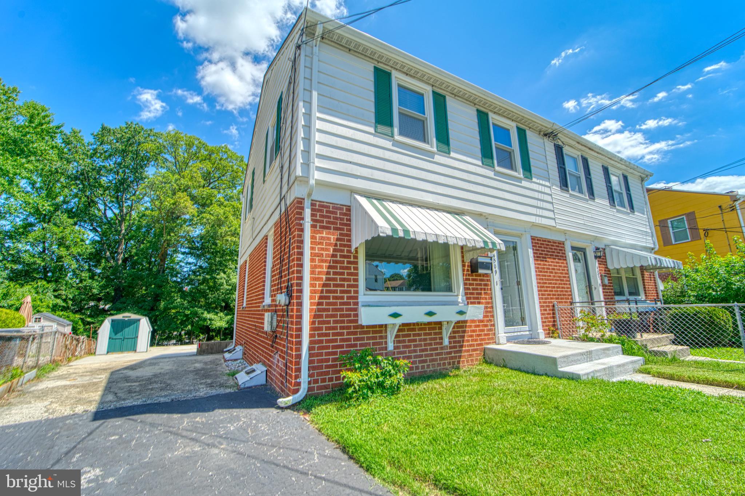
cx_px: 372
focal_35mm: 14
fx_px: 290
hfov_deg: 104.3
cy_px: 248
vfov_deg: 81.2
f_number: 9
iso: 100
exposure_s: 1/320
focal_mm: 14
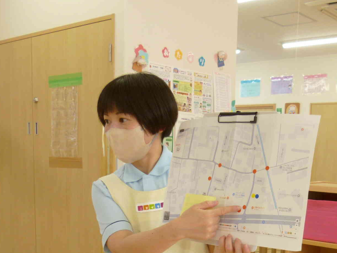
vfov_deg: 28.0
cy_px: 230
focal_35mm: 50
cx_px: 225
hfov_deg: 37.8
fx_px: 487
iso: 100
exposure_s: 1/80
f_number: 2.5
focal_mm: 4.3
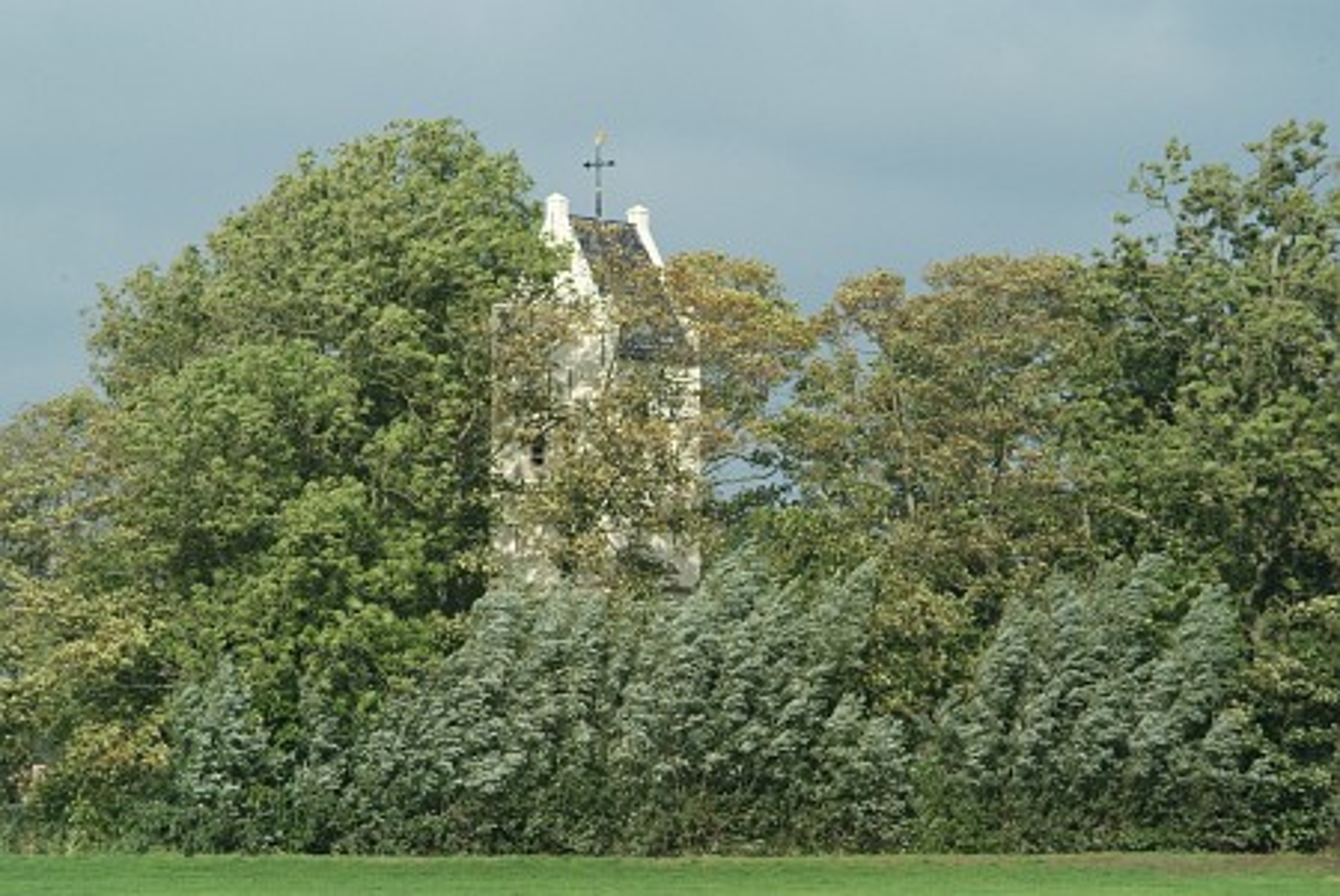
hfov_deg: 10.1
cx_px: 670
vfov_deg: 6.8
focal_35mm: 203
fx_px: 7563
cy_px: 448
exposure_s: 1/500
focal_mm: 135
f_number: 9.5
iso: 400
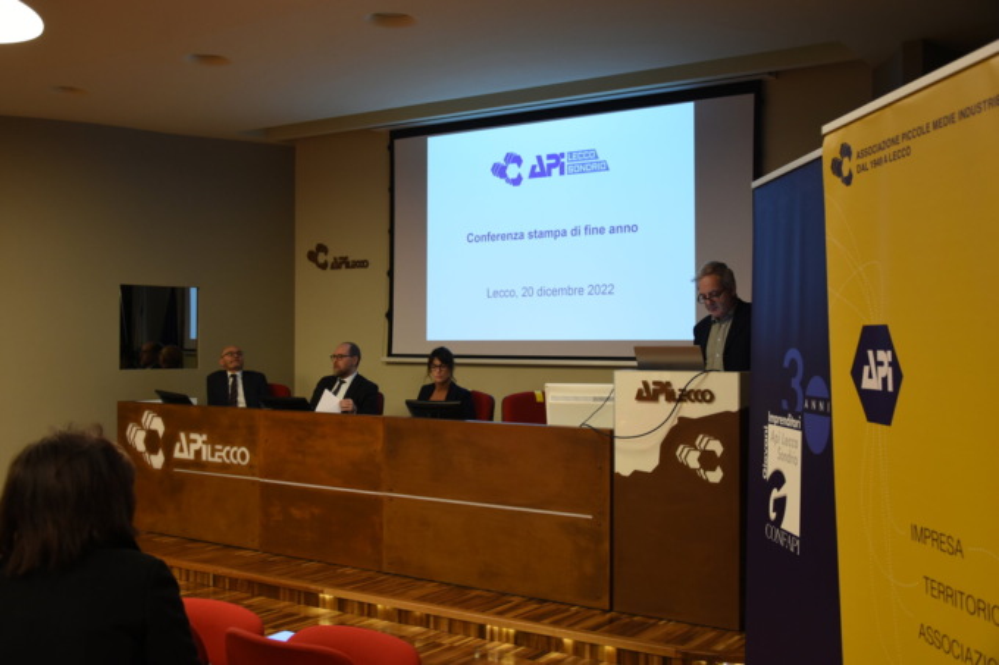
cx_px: 500
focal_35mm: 38
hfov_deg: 51.3
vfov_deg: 35.5
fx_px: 1040
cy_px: 332
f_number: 4
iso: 640
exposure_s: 1/40
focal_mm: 25
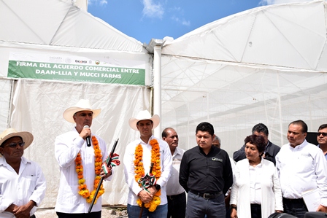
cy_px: 109
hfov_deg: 57.2
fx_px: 300
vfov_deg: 40.0
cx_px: 164
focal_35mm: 33
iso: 100
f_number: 13
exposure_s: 1/200
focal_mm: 22
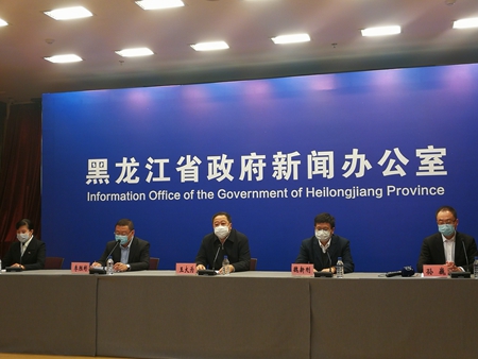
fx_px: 608
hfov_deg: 42.9
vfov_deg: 32.9
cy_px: 180
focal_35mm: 44
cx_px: 239
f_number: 2.2
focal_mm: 3.95
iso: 160
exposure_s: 1/50
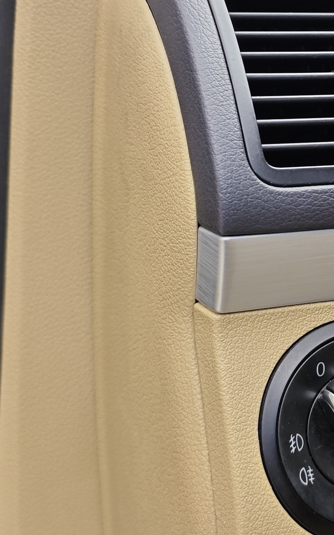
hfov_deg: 17.5
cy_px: 238
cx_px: 359
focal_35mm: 72
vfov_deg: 28.6
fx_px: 1049
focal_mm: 8.7
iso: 400
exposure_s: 1/75.2
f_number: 1.9
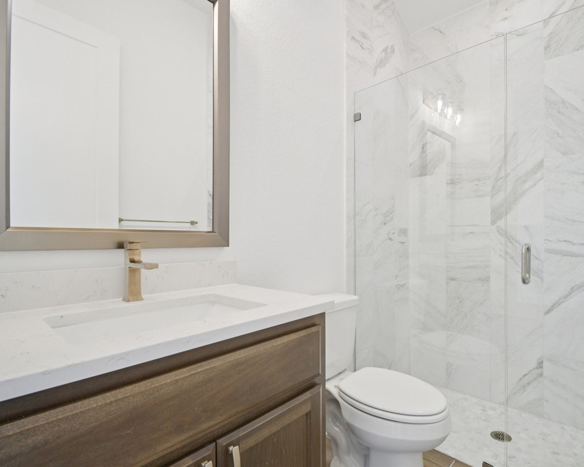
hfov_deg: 89.1
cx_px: 333
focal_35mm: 17
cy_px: 233
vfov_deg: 77.0
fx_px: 294
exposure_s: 1/13
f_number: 8
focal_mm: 10
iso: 400
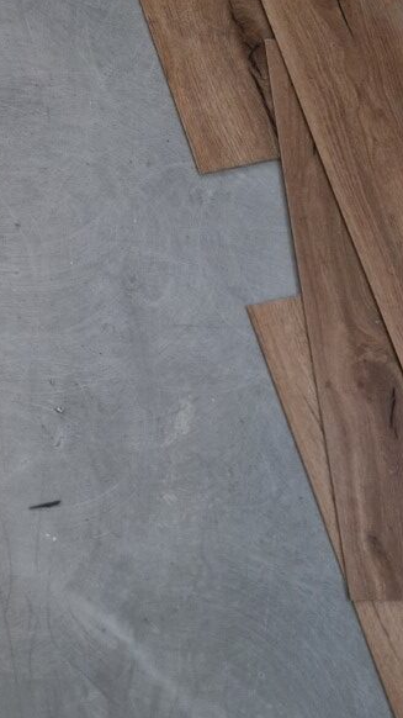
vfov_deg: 33.7
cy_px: 285
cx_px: -152
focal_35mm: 62
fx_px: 1179
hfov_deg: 17.9
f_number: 1.8
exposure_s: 1/100
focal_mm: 5.4
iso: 200
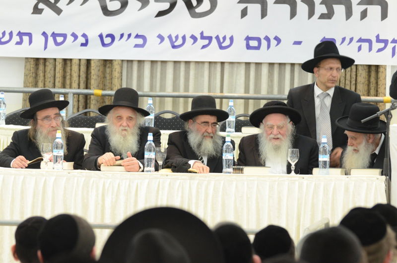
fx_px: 1915
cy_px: 132
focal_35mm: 174
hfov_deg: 11.8
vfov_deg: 7.9
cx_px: 198
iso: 1600
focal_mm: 116
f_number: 5.6
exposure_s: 1/50
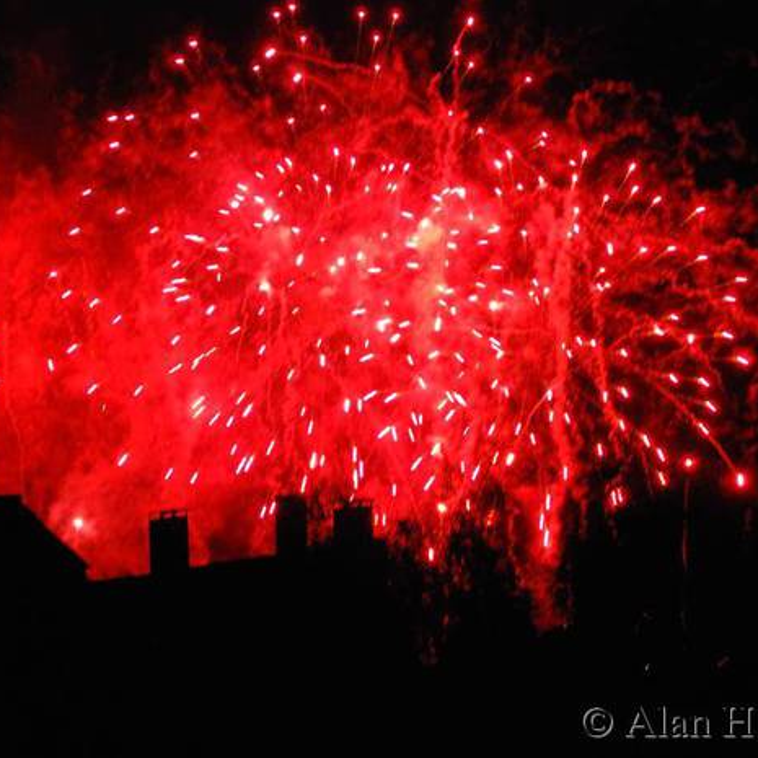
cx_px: 393
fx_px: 4525
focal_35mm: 183
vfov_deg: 9.6
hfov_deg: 9.6
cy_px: 380
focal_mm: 95
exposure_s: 1/30
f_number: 5.3
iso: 1000
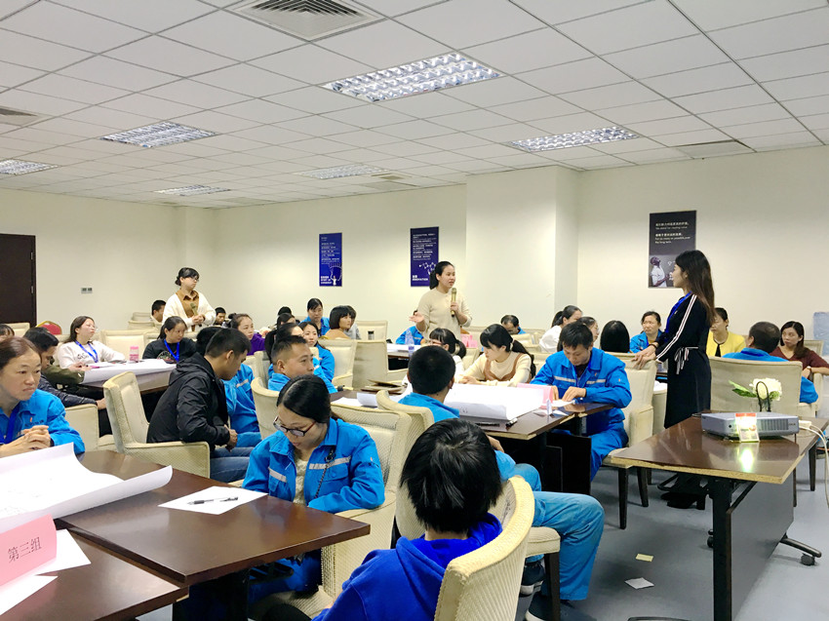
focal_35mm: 29
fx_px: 694
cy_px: 310
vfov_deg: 48.2
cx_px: 414
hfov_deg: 61.7
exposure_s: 1/33
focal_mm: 4.15
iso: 80
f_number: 2.2
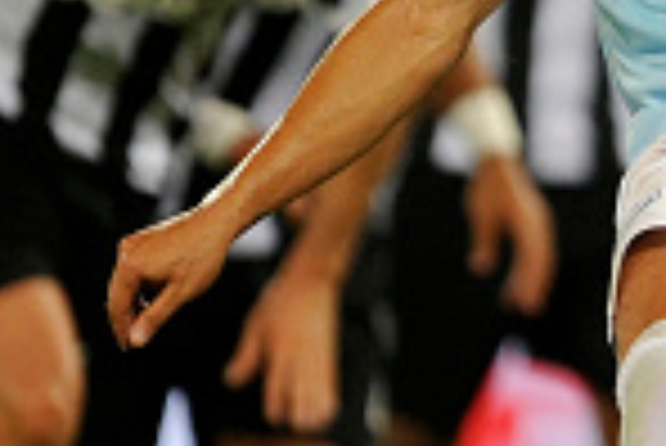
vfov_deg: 0.9
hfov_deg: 1.3
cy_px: 155
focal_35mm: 1603
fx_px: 29684
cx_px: 922
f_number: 2.8
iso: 2000
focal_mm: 400
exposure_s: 1/1000
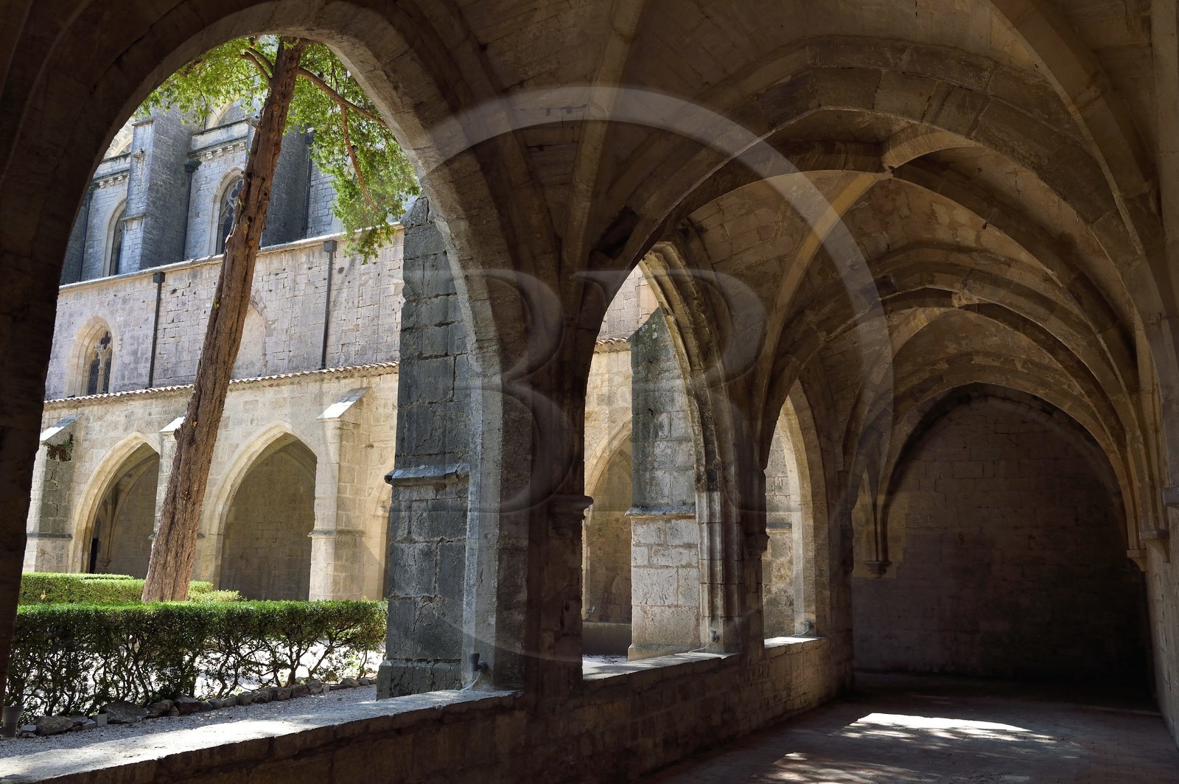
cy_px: 392
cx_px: 590
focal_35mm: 31
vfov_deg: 42.3
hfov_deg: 60.3
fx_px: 1014
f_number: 11
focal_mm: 31
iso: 400
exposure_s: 1/250
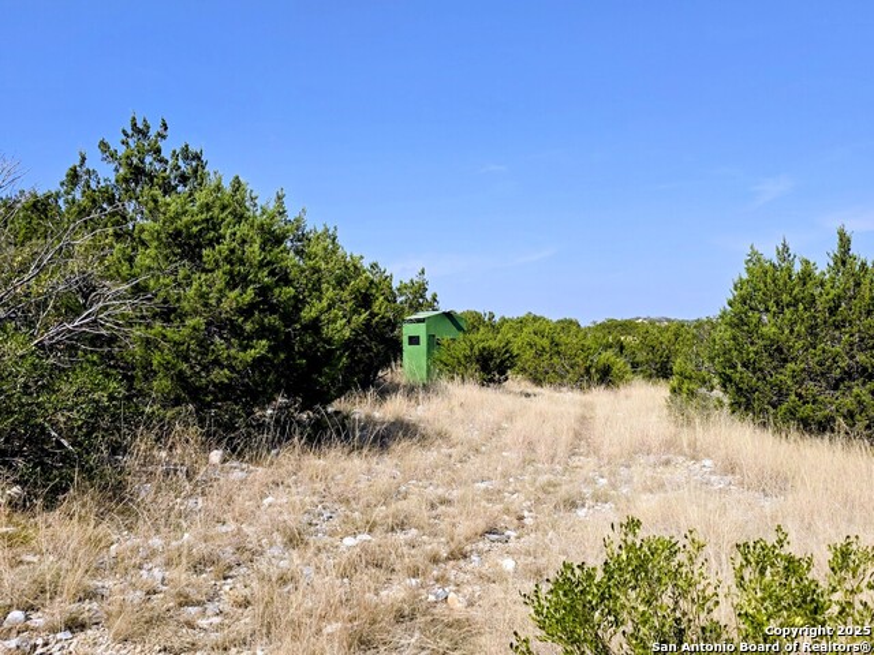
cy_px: 328
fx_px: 581
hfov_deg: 73.9
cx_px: 437
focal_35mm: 23
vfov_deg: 58.9
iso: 80
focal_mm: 6.3
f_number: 1.7
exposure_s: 1/7061
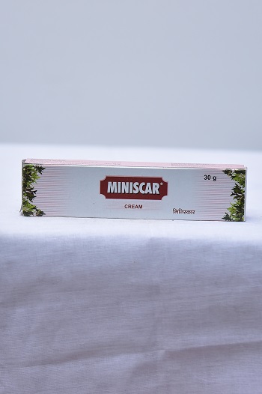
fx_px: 820
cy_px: 197
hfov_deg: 18.2
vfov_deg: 27.0
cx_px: 131
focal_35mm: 75
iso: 1250
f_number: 4
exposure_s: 1/160
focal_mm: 75
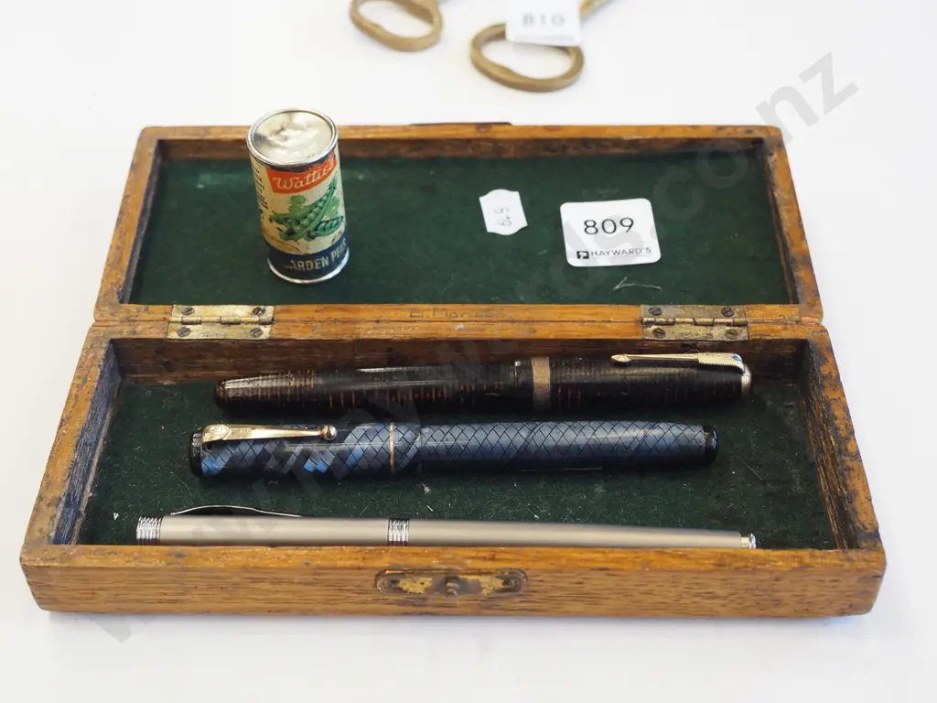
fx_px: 1353
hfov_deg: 38.2
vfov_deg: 29.1
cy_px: 352
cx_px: 468
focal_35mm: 50
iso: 1600
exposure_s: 1/100
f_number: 5.6
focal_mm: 25
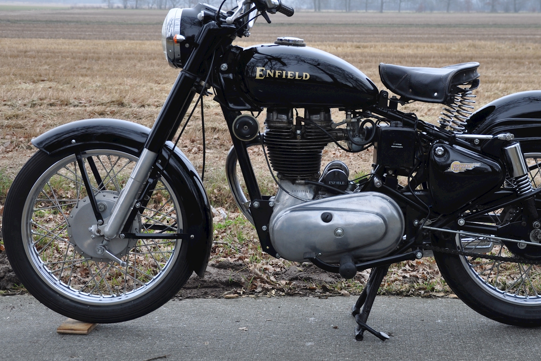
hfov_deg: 28.9
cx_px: 338
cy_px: 145
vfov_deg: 19.5
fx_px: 1047
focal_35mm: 70
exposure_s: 1/160
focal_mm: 35
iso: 200
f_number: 6.3
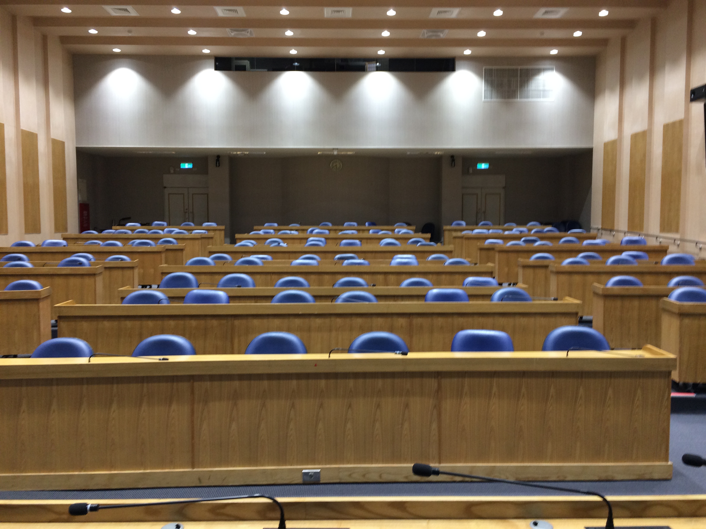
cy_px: 264
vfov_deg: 48.2
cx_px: 353
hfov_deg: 61.7
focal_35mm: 29
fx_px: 591
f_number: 2.2
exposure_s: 1/30
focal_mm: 4.15
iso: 100
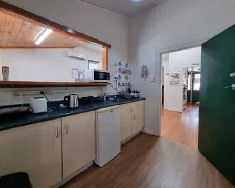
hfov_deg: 100.6
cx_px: 110
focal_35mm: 14
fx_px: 97
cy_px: 92
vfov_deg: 87.9
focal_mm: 2.2
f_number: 2.2
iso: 160
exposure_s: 1/50
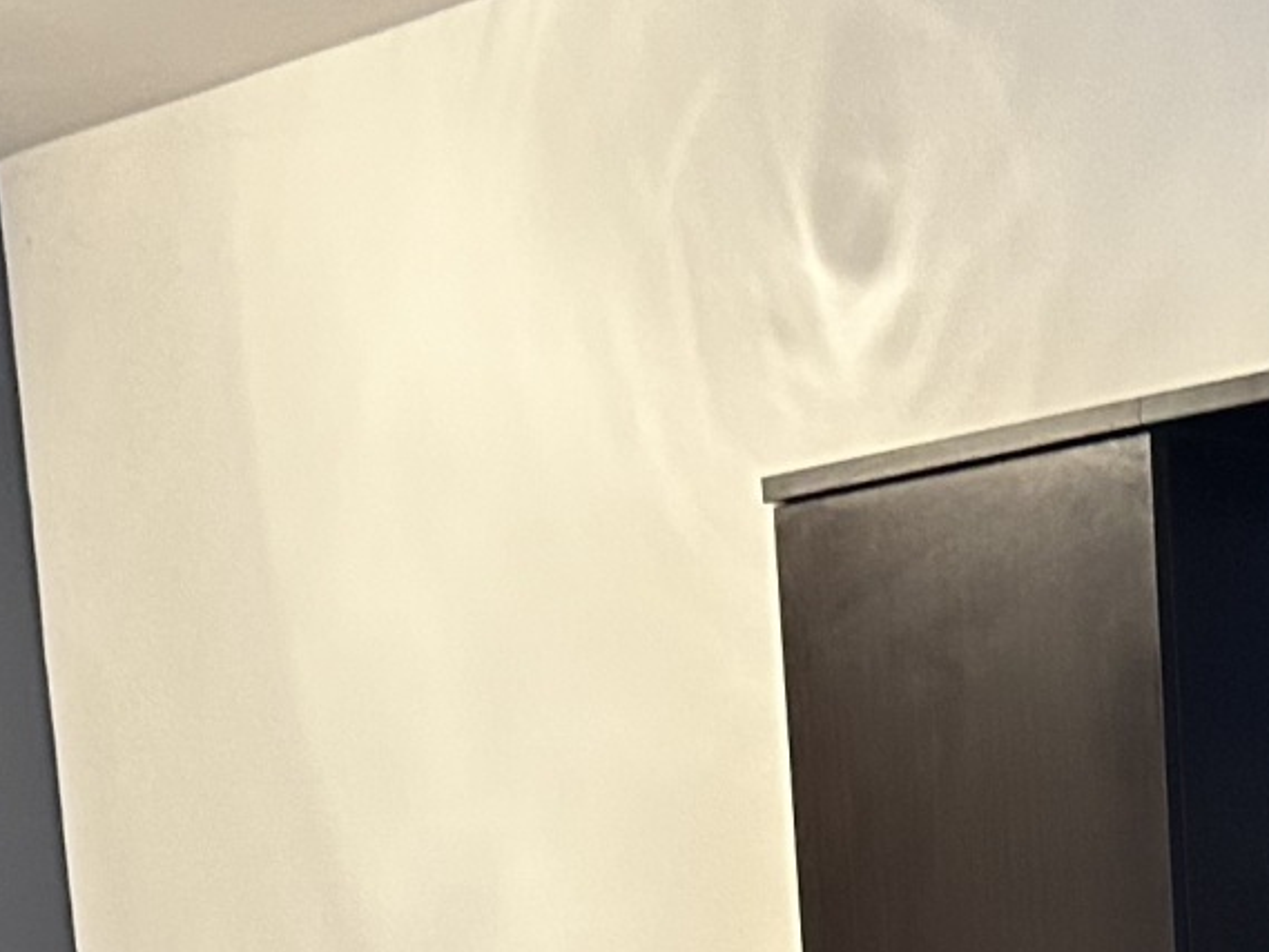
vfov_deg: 11.5
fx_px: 4290
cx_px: 1267
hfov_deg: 16.5
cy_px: 1846
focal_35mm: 117
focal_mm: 5.7
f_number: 1.5
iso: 400
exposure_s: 1/50
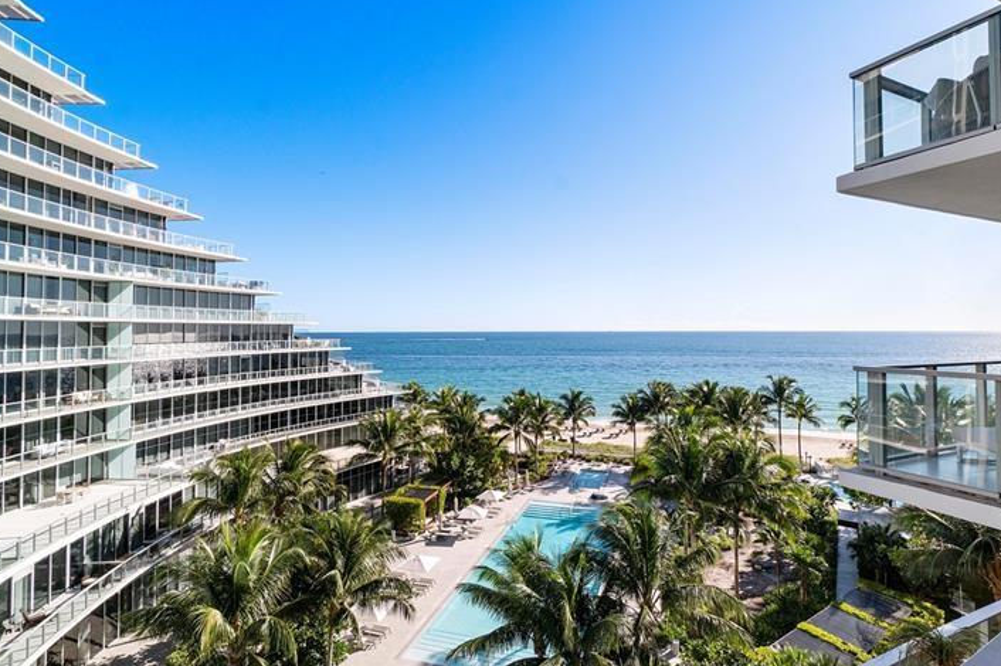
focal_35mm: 17
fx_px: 472
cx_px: 535
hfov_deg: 93.2
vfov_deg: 70.4
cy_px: 318
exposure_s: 1/250
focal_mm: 10
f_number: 11
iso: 100
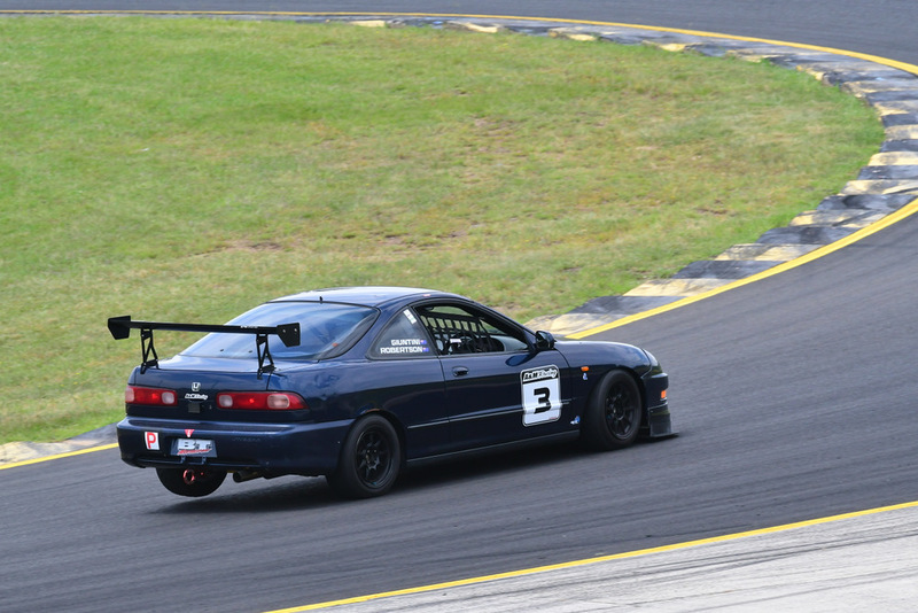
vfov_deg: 3.0
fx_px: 11861
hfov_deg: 4.4
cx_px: 459
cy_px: 306
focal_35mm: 465
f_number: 11
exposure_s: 1/640
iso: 800
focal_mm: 310
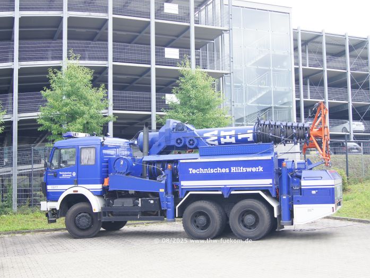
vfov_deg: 33.6
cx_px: 204
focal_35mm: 43
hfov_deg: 43.8
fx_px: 460
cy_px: 139
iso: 100
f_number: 5
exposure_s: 1/50
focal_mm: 26
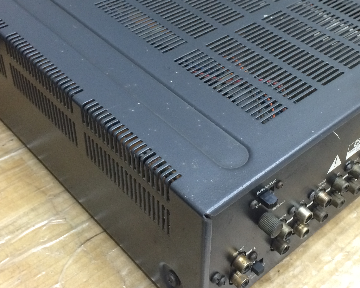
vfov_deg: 28.3
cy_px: 84
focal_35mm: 53
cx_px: 244
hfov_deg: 35.0
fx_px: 565
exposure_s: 1/33
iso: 250
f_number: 2.2
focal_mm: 4.15
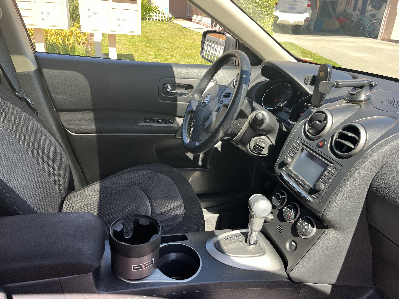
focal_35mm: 26
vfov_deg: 53.1
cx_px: 200
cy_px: 150
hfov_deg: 67.3
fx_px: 300
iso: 40
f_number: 1.6
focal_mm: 5.1
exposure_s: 1/273
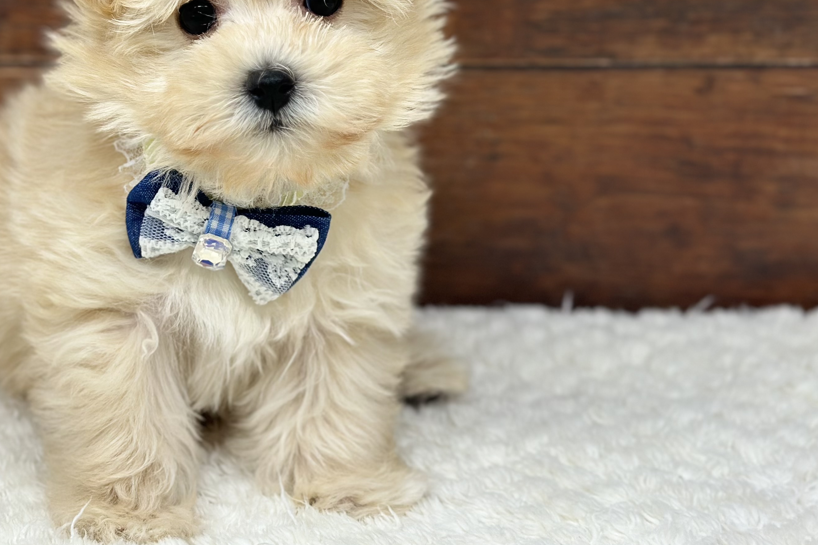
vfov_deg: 17.8
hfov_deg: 26.3
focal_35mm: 76
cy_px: 142
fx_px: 1727
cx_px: 209
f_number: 1.78
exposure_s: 1/121
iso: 100
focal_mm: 6.86
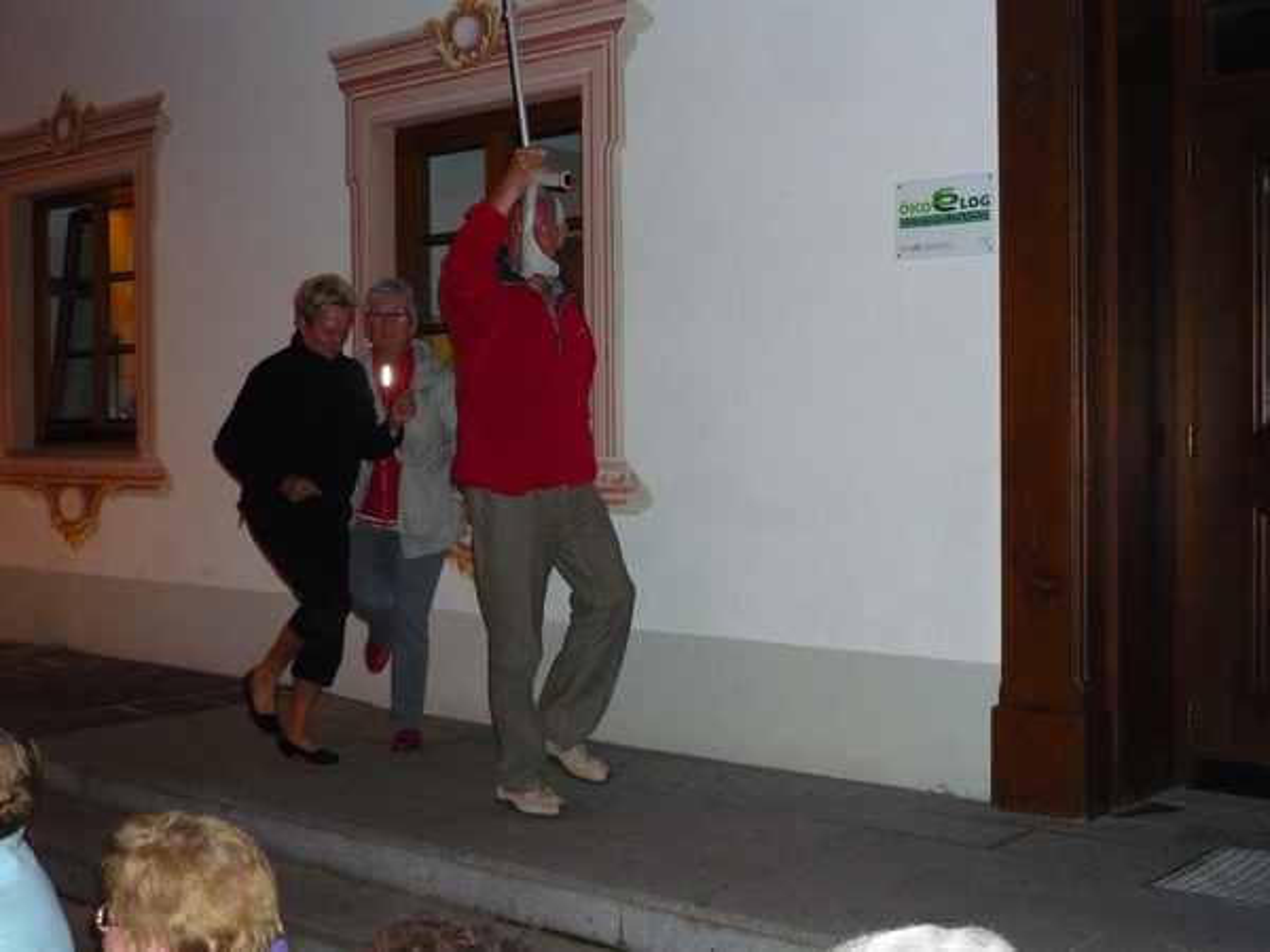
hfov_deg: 42.9
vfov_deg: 32.9
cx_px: 635
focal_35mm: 44
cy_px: 476
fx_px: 1614
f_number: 3
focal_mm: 7.2
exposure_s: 1/30
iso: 500
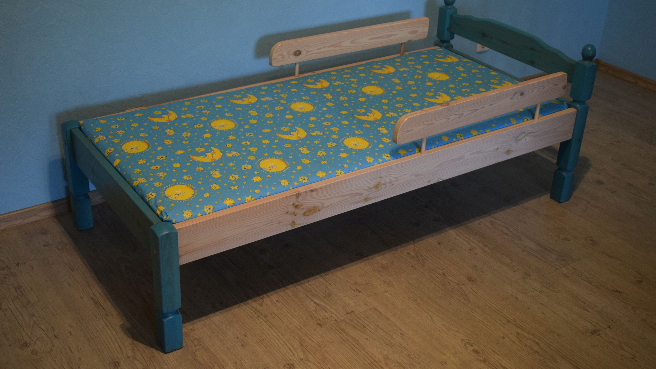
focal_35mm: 45
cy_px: 165
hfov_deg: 45.5
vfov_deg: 26.5
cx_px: 313
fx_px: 783
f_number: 4
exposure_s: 1/60
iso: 1250
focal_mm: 26
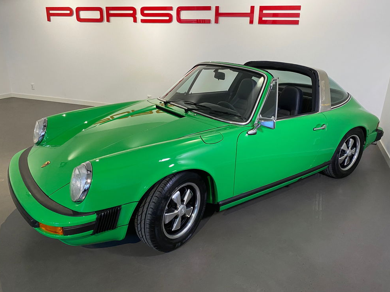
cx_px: 199
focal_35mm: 27
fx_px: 304
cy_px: 145
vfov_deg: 51.4
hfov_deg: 65.3
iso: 320
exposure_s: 1/60
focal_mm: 4.25
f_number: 1.8
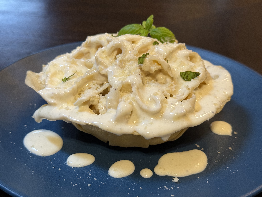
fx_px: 363
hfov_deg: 39.7
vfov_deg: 30.3
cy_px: 98
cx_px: 131
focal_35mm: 48
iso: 125
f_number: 1.78
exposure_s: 1/60
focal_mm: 6.76
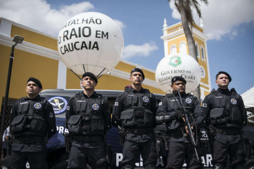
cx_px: 127
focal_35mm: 35
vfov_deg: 37.9
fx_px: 247
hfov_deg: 54.4
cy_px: 84
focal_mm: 35
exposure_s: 1/8000
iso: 100
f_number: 2
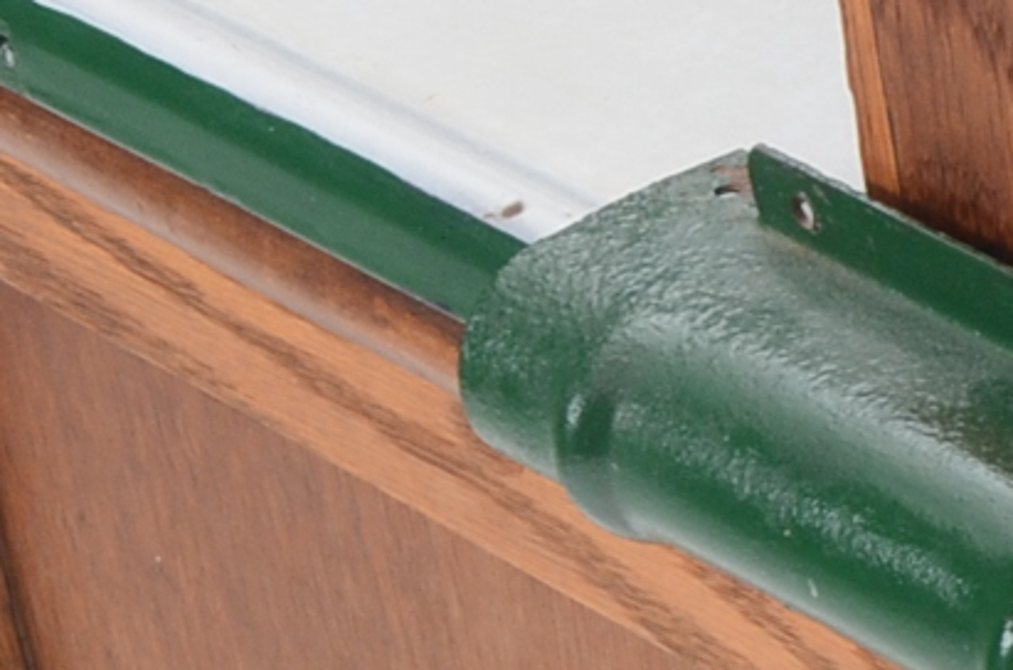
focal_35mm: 288
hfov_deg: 6.7
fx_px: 8085
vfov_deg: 4.7
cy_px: 781
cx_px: 2677
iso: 400
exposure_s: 1/80
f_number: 8
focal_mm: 32
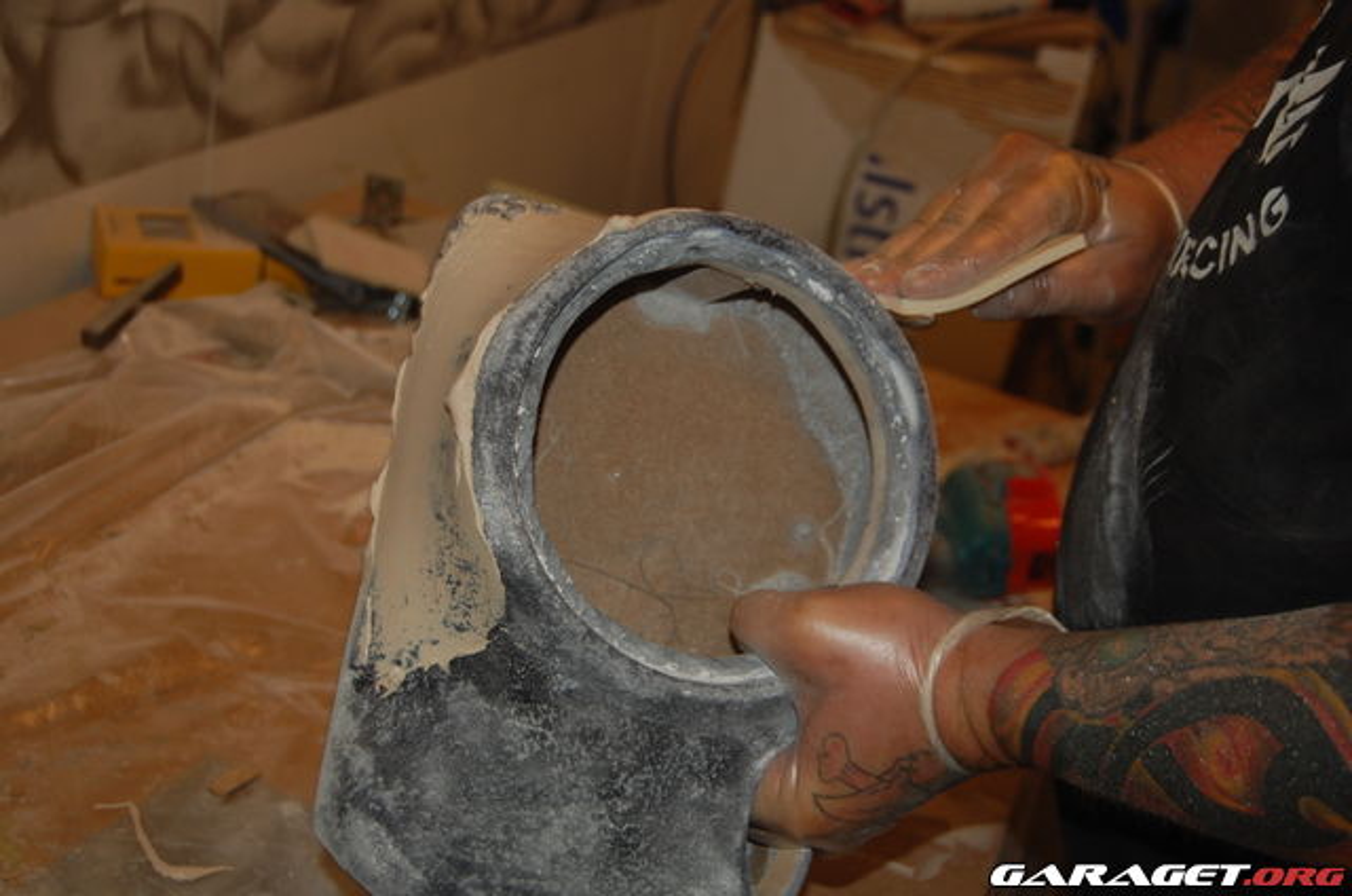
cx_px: 676
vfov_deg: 25.6
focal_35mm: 52
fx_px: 1968
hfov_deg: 37.9
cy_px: 448
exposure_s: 1/60
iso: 400
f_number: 4.8
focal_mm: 35
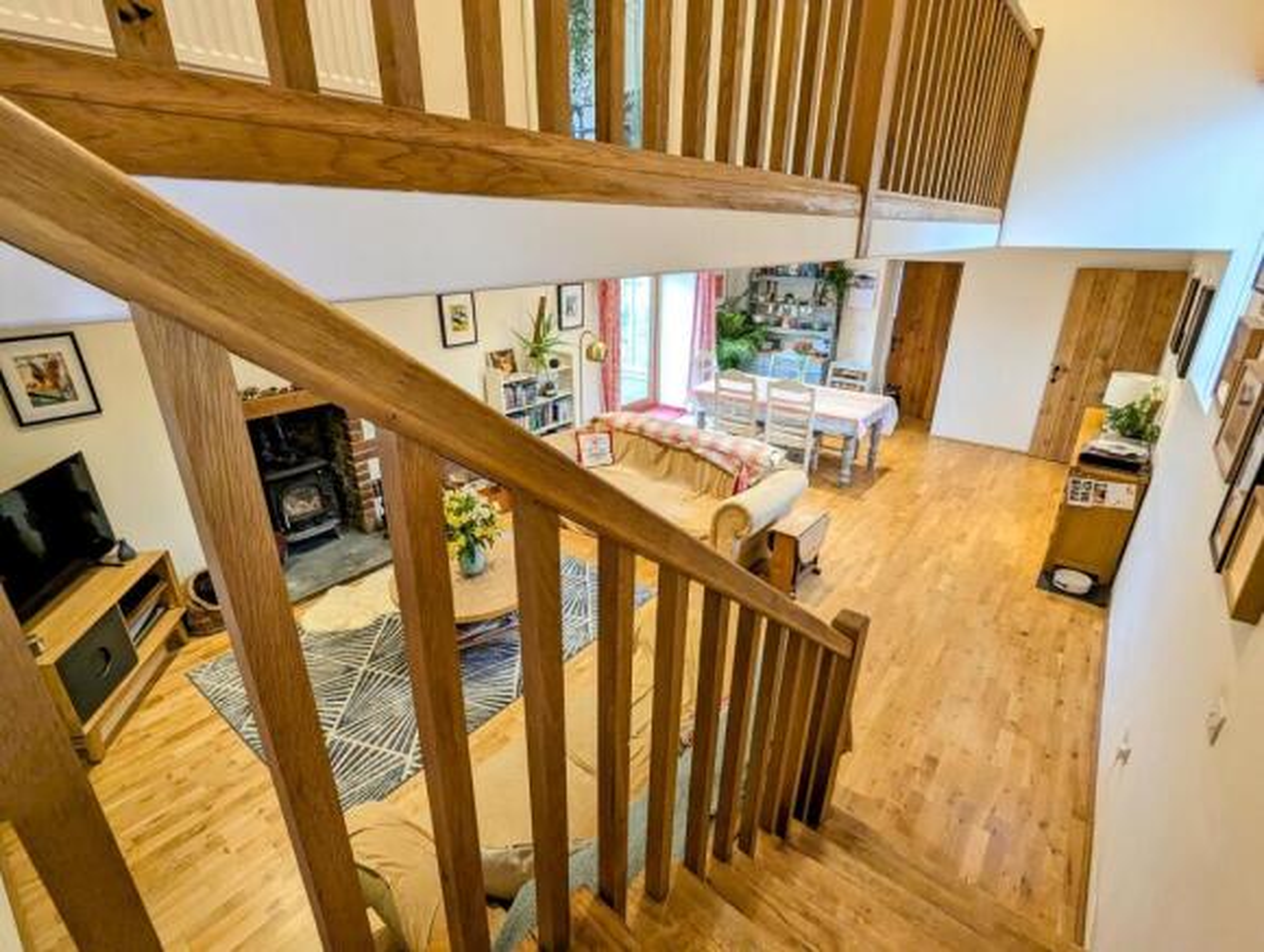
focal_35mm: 16
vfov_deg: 78.3
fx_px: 585
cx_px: 632
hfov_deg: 94.4
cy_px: 476
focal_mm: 2.35
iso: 402
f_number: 2.2
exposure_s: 1/50
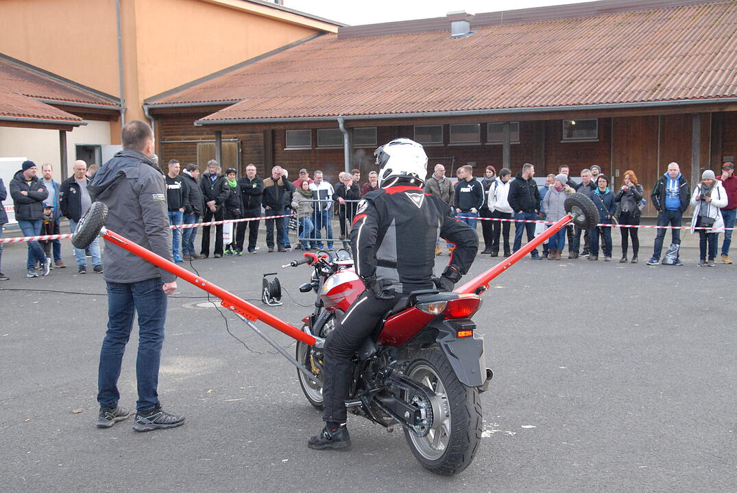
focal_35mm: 48
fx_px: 984
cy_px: 246
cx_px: 368
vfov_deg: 28.2
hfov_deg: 41.1
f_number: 8
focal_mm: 32
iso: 800
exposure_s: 1/125
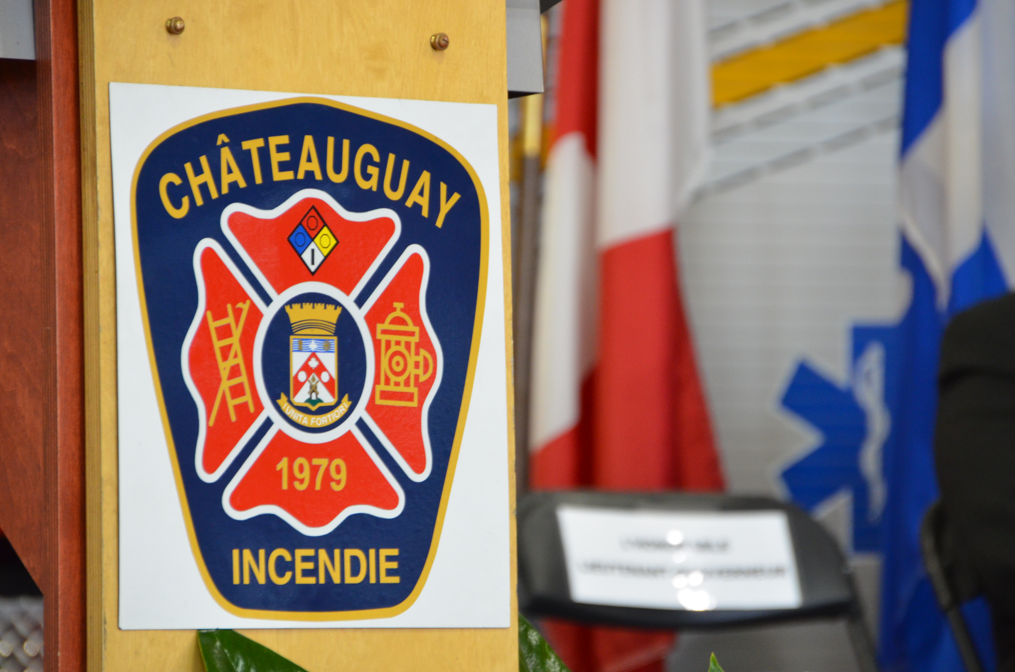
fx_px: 8441
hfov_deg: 6.9
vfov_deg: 4.6
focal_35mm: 300
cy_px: 336
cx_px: 508
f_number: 6.3
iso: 1600
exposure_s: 1/40
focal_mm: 200
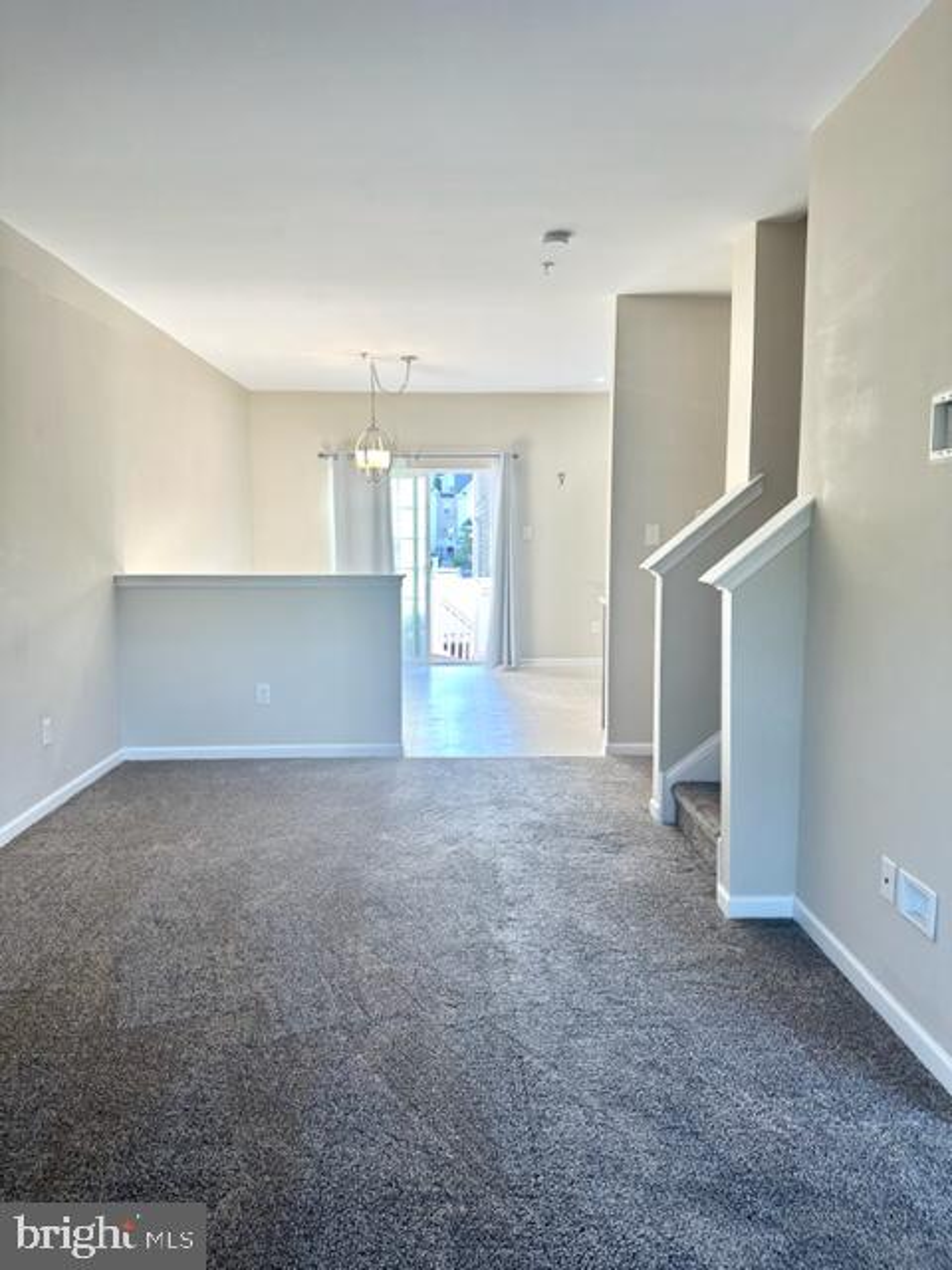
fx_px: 880
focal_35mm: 24
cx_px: 476
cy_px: 635
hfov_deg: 56.8
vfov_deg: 71.6
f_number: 1.78
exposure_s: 1/120
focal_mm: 6.86
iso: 80
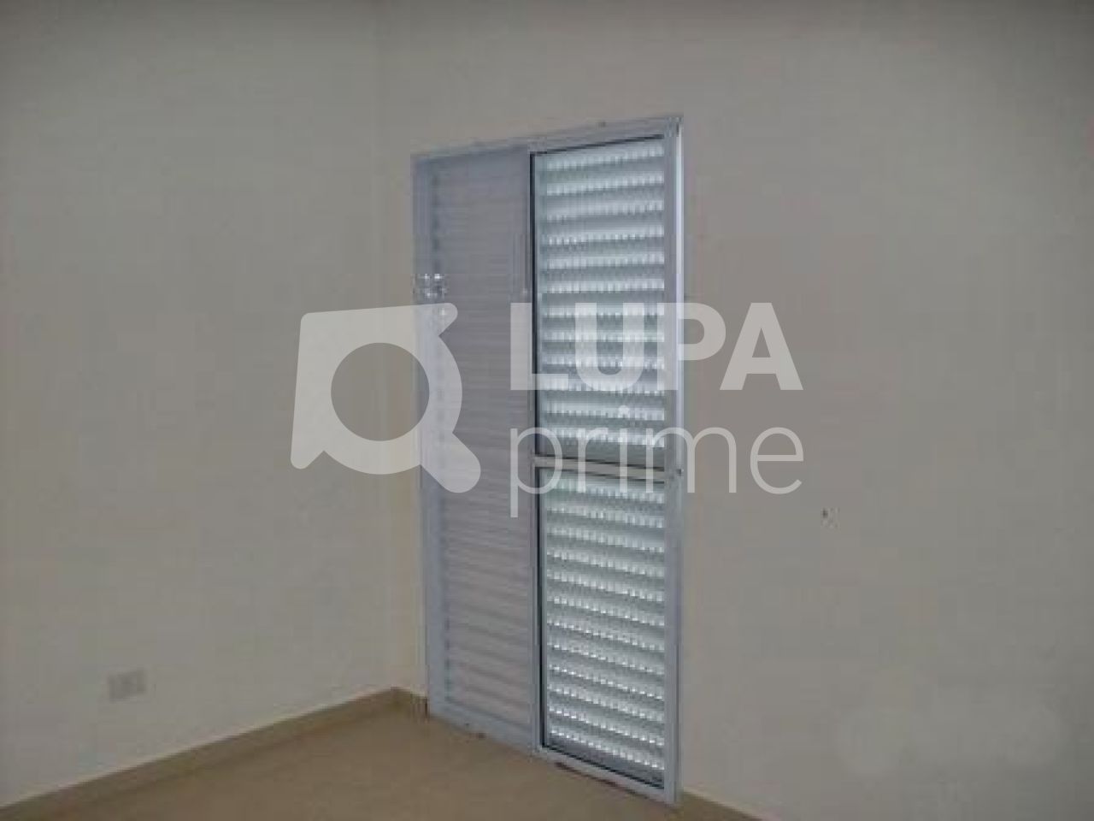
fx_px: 1075
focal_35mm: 34
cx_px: 547
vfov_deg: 41.8
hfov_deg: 54.0
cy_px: 410
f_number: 2.8
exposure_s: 1/60
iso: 120
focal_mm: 5.7
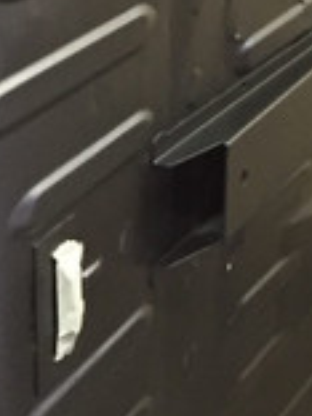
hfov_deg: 9.8
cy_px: 357
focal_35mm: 149
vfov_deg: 13.2
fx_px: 1791
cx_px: -43
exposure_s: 1/20
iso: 250
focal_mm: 4.15
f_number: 2.2
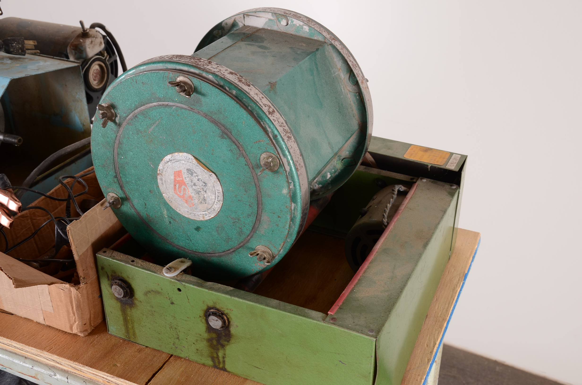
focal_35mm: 45
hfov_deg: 43.7
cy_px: 192
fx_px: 726
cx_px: 291
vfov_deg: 29.7
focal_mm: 30
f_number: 9
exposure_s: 1/100
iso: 125
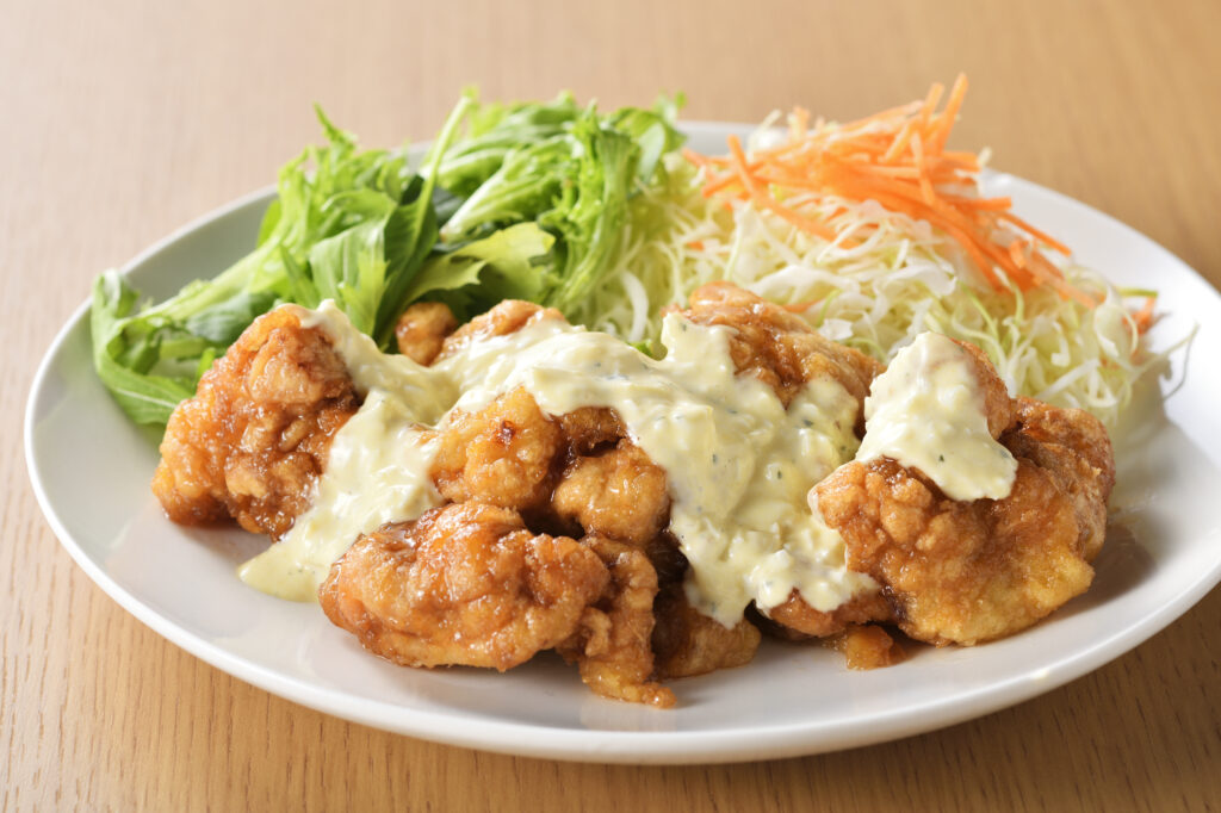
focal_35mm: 102
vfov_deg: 13.4
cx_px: 610
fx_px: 3458
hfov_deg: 20.0
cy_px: 406
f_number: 8
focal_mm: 85
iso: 64
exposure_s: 1/250
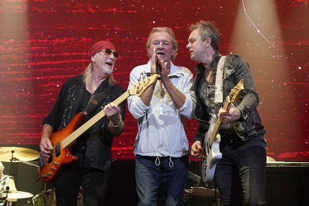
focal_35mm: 39
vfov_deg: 34.2
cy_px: 103
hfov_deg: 49.6
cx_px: 154
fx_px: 334
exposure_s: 1/640
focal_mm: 39
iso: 1600
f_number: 5.6
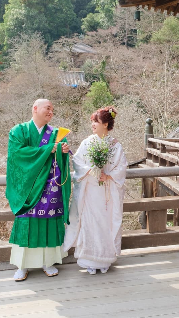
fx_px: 388
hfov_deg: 25.1
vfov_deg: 44.6
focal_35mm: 46
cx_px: 167
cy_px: 158
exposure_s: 1/200
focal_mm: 19.2
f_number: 9
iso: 800
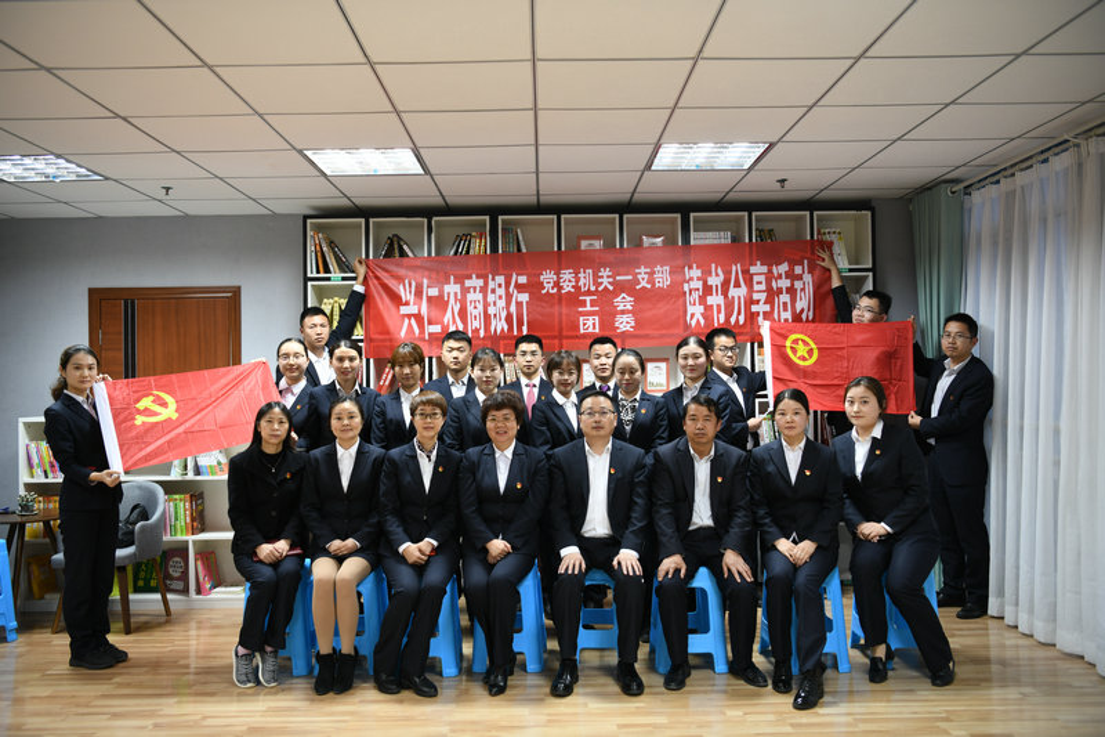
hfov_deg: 60.3
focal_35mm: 31
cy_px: 368
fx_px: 951
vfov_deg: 42.3
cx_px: 552
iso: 500
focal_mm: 31
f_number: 2.8
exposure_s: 1/20
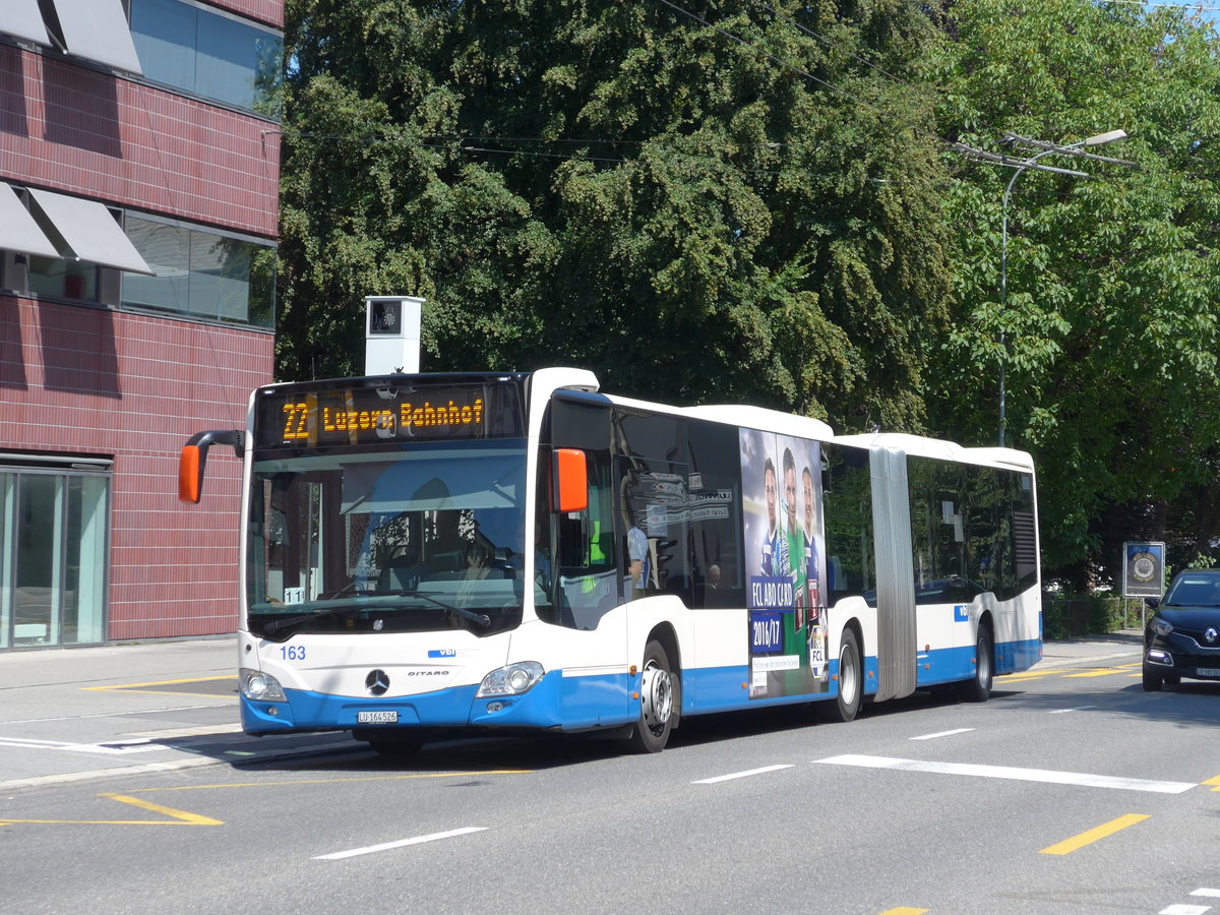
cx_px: 610
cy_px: 458
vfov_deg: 16.4
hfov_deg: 21.8
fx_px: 3172
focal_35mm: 90
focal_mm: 18
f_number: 4.6
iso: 80
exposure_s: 1/320
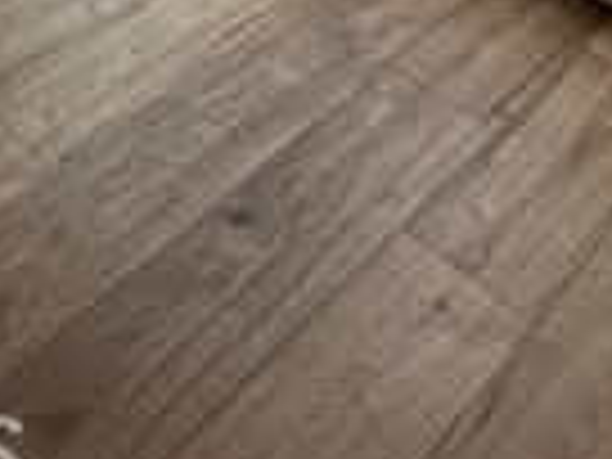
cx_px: -122
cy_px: -558
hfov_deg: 26.2
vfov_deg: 15.5
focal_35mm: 66
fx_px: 1167
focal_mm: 2.22
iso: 125
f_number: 2.2
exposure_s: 1/120
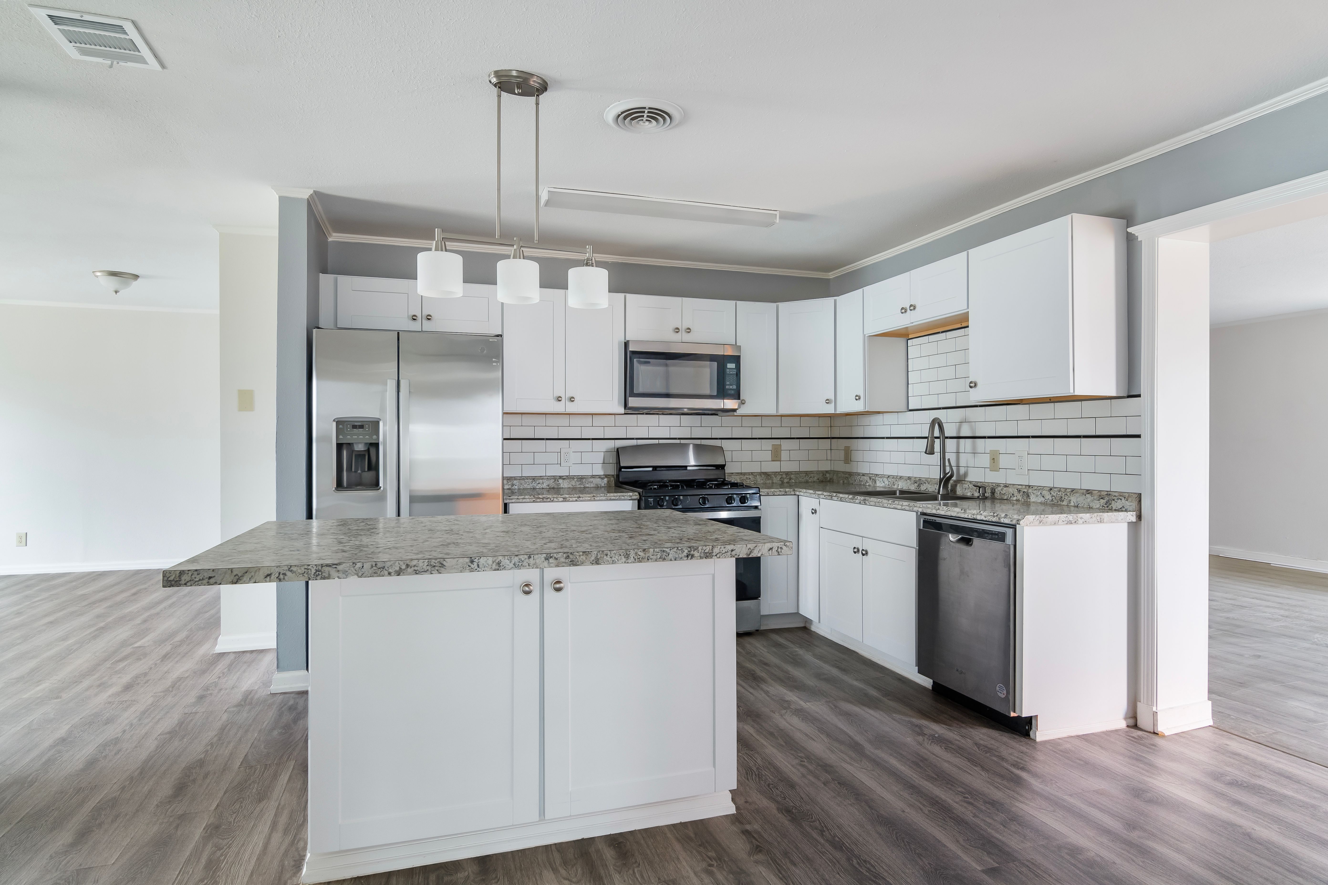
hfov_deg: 86.9
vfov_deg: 64.6
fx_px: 701
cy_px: 442
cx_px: 664
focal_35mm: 19
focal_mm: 13
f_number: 8
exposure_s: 2
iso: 400
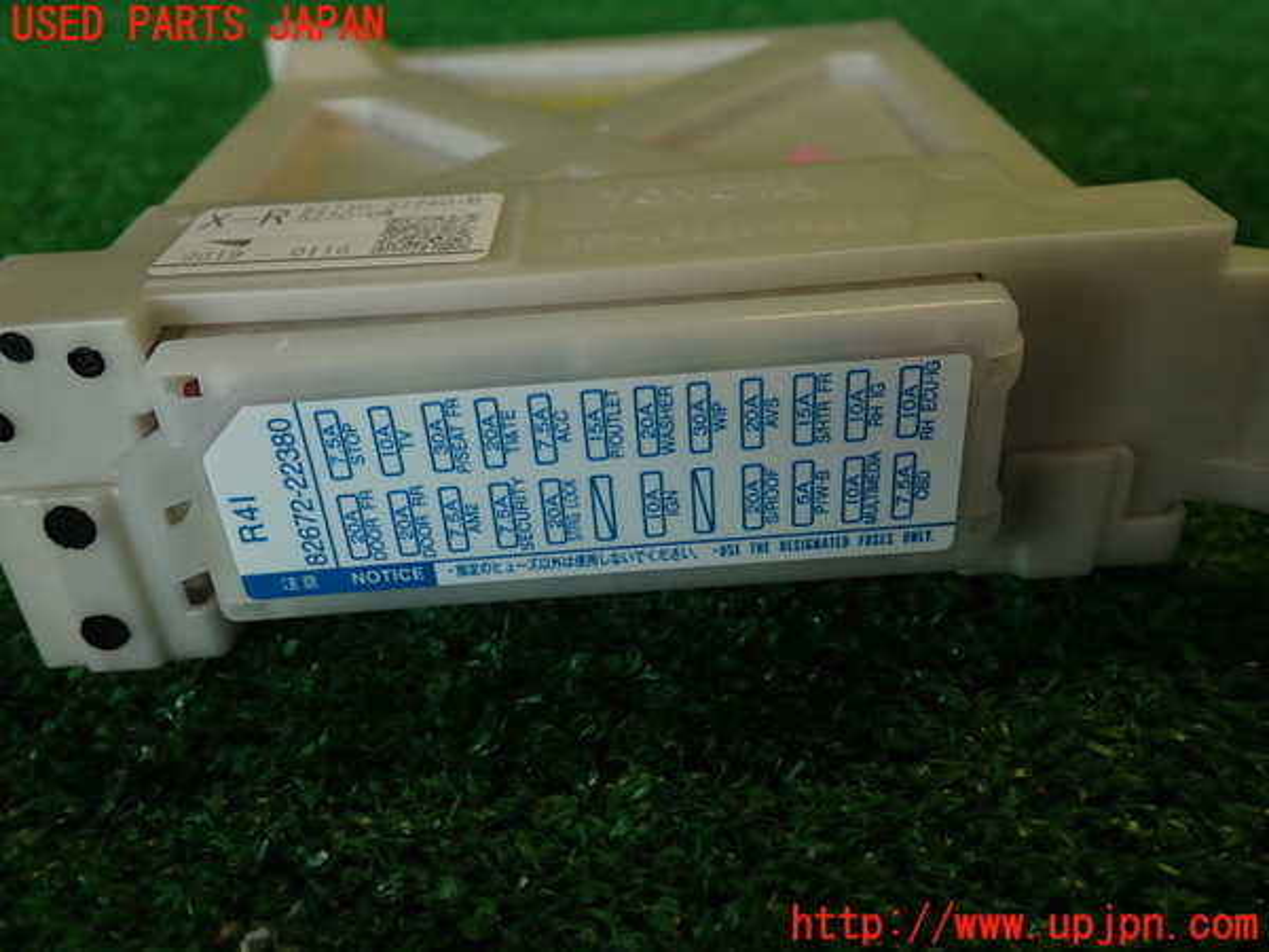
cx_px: 634
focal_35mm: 30
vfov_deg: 46.8
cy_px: 476
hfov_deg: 60.0
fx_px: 1100
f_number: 2.3
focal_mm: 5.4
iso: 100
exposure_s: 1/80
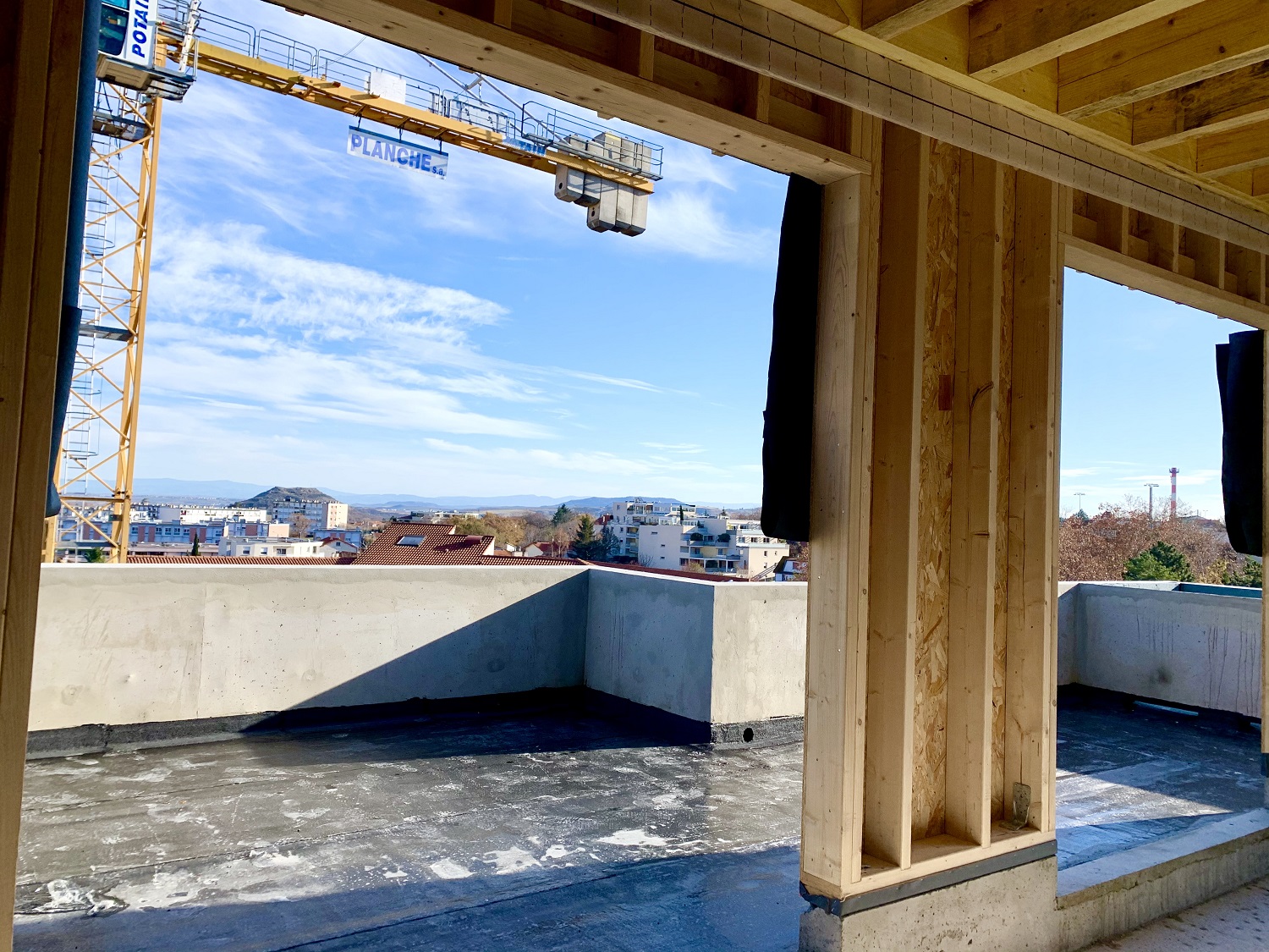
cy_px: 476
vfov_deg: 53.1
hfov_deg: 67.3
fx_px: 953
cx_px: 634
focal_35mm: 26
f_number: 1.8
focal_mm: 4.25
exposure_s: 1/1779
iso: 25
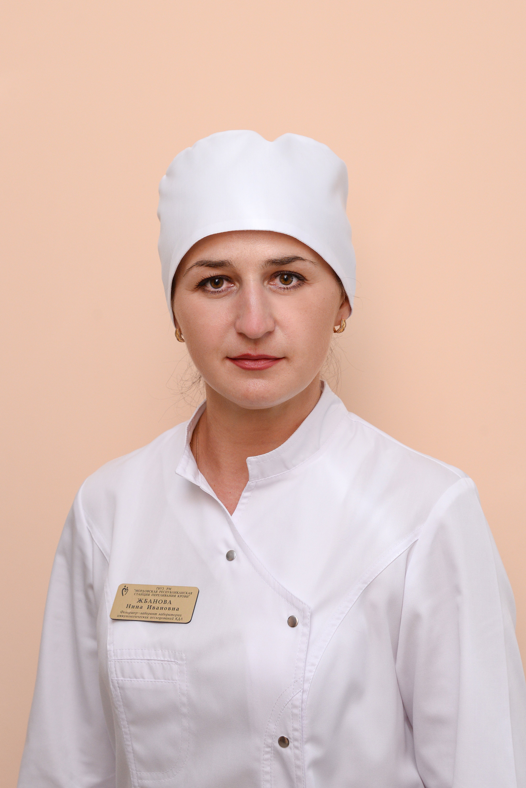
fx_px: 1204
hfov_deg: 24.6
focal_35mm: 55
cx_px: 263
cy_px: 394
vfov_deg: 36.2
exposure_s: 1/125
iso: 800
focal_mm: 55
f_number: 6.3
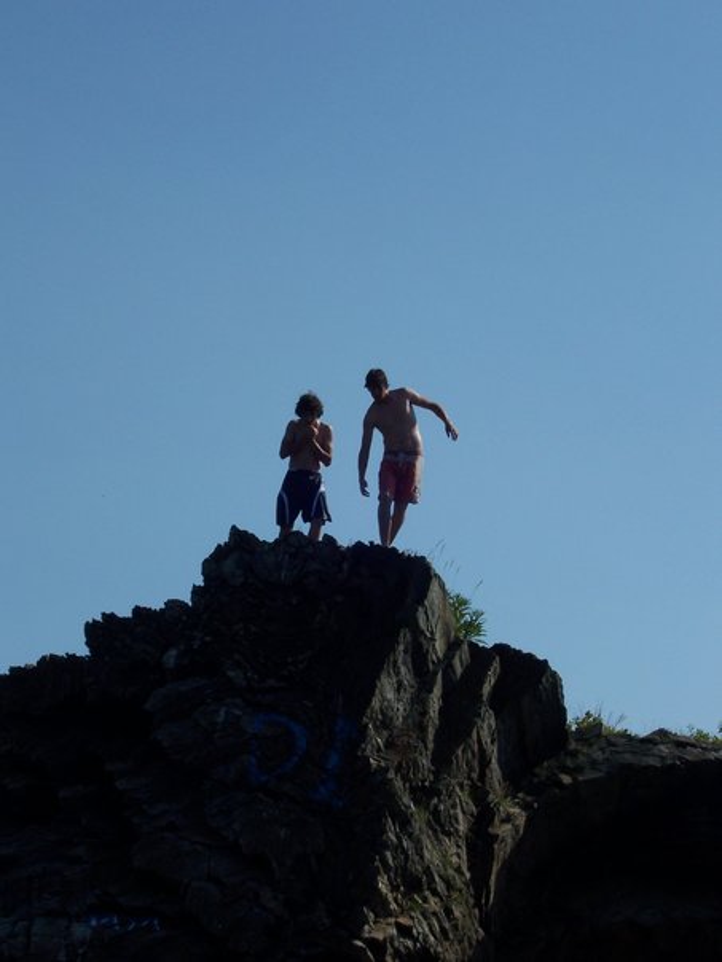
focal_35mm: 108
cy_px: 481
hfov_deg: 13.7
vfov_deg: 18.2
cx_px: 361
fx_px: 3003
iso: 80
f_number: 8
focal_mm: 18.6
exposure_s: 1/500
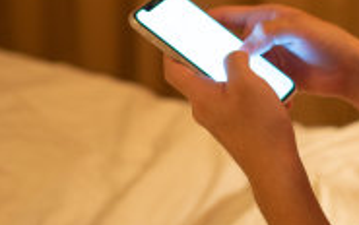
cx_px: 310
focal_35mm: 118
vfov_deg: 11.0
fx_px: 1156
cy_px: 10
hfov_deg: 17.4
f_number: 1.8
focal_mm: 35
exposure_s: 1/40
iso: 500
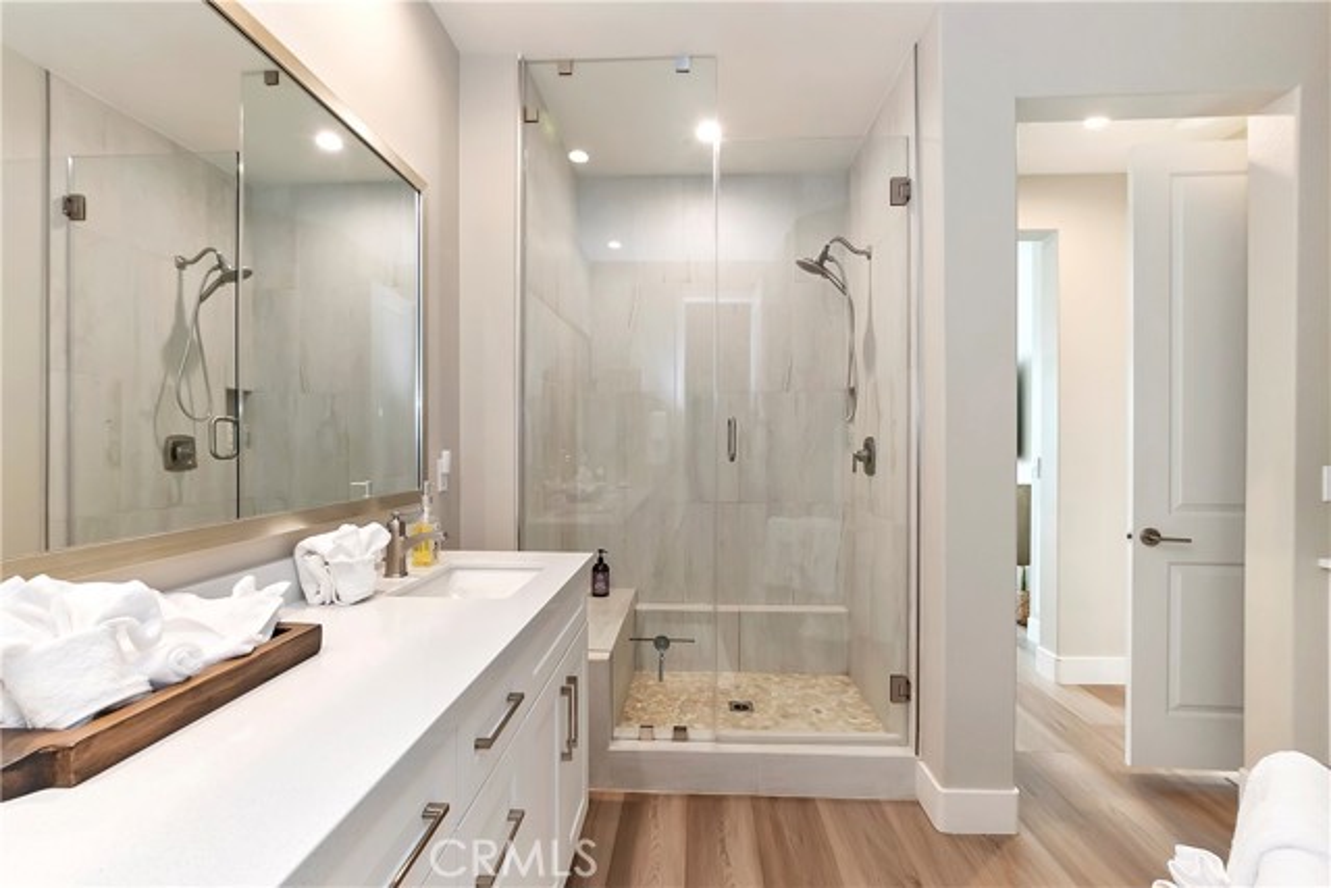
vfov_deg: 77.4
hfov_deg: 100.4
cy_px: 444
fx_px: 555
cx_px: 666
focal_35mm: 15
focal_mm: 10
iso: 400
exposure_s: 1/30
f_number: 8
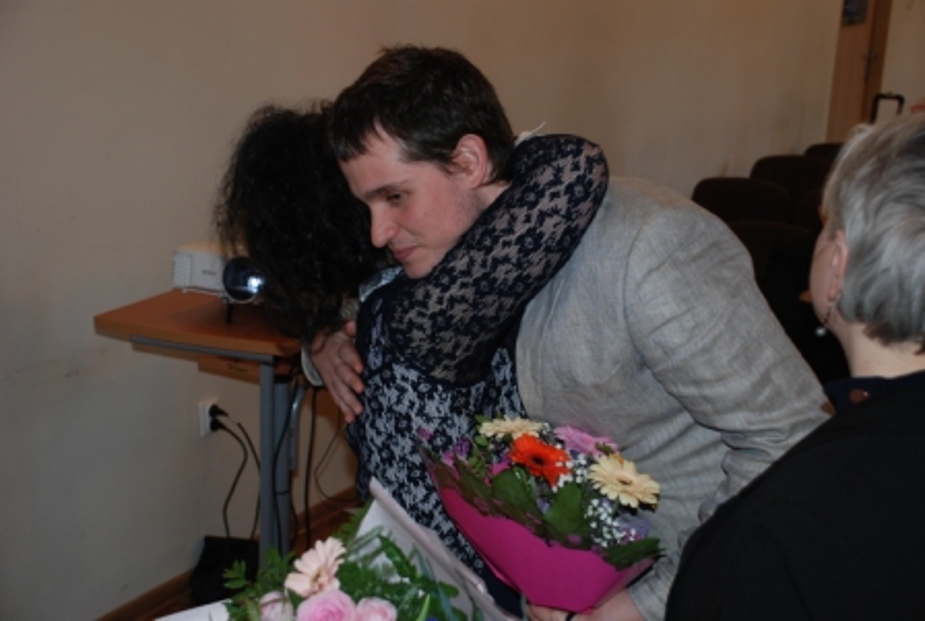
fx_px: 1468
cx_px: 462
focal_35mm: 57
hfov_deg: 35.0
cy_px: 310
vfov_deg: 23.9
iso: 250
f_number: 4.5
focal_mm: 38
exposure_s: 1/60
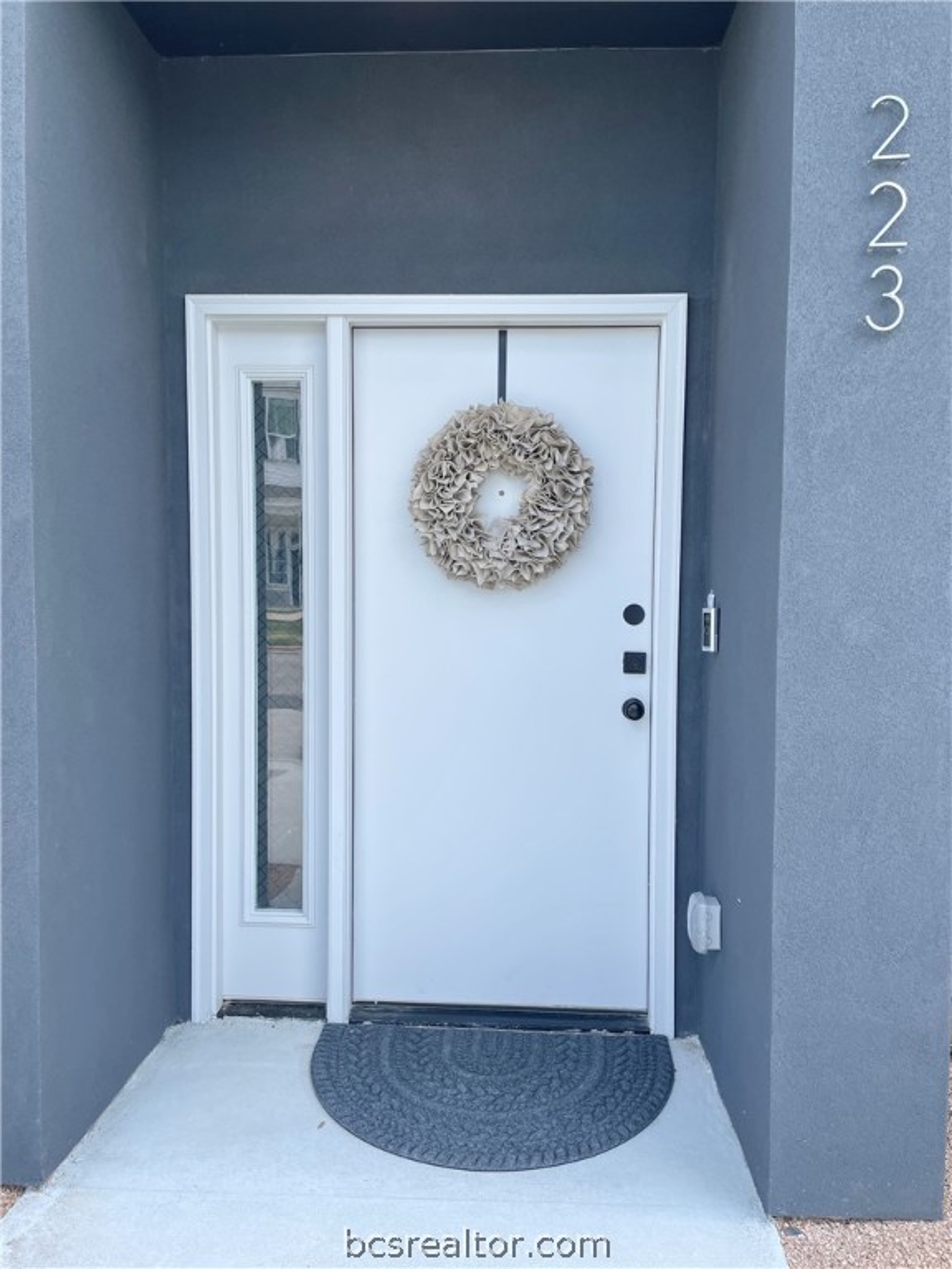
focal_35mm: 26
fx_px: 953
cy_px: 634
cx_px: 476
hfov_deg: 53.1
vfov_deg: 67.3
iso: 32
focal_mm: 4.2
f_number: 1.6
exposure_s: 1/640
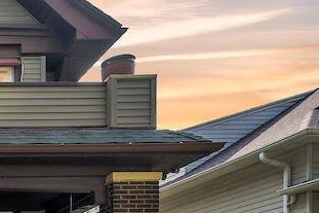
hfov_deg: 27.0
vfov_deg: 24.6
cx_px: -150
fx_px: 478
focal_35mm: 54
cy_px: 174
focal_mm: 14
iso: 100
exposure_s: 1/100
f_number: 9
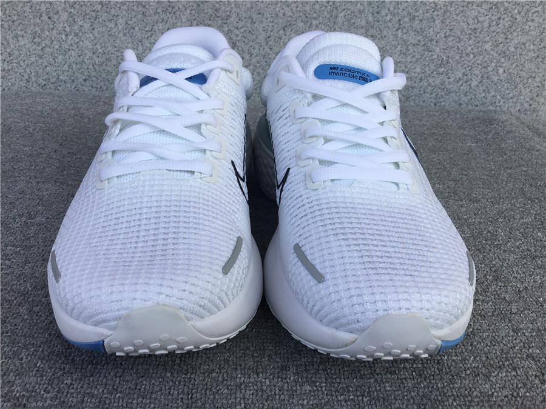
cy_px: 204
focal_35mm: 31
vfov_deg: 45.4
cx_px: 273
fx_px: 489
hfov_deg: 58.4
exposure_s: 1/525
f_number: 2.4
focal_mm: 3.3
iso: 25
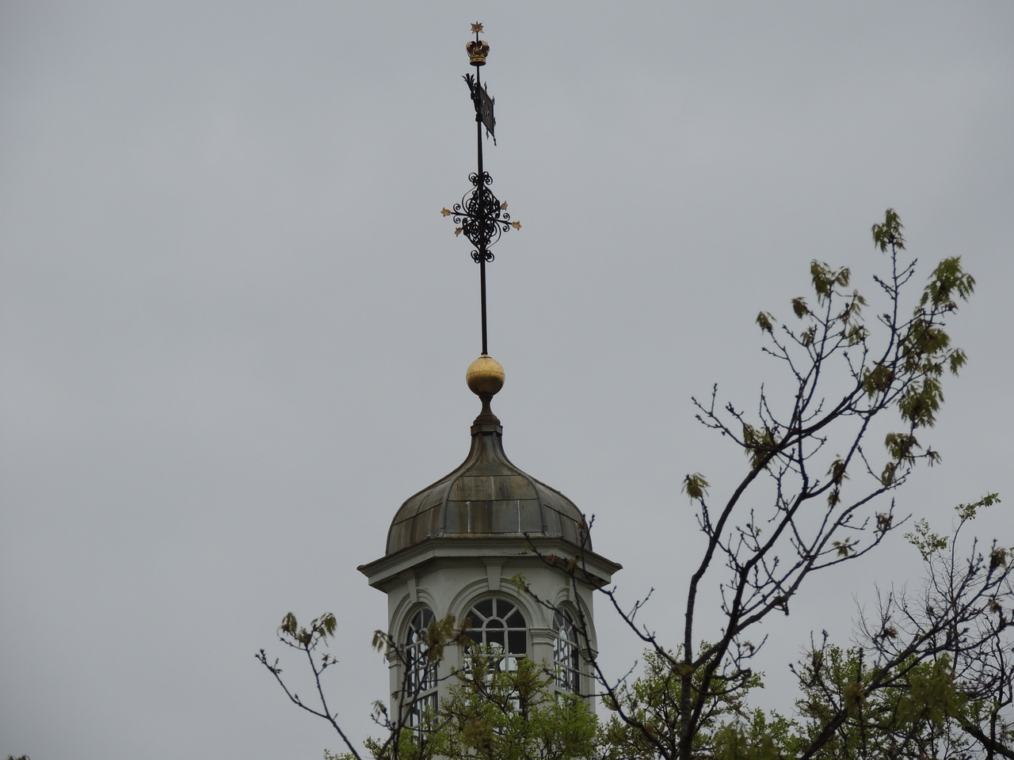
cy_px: 380
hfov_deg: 6.6
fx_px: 8788
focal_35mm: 300
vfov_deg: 5.0
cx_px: 507
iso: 100
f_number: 4.8
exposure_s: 1/1000
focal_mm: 53.5
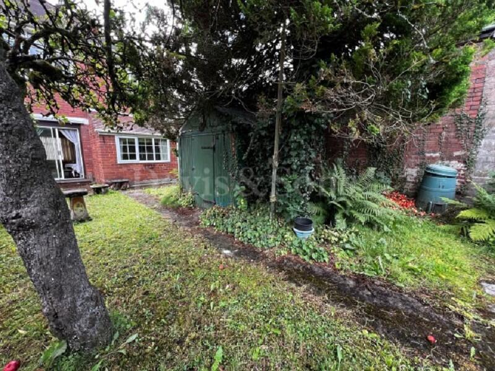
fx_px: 186
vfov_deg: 89.9
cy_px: 186
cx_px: 248
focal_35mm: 13
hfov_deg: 106.2
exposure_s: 1/99
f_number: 1.8
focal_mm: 1.57
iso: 64
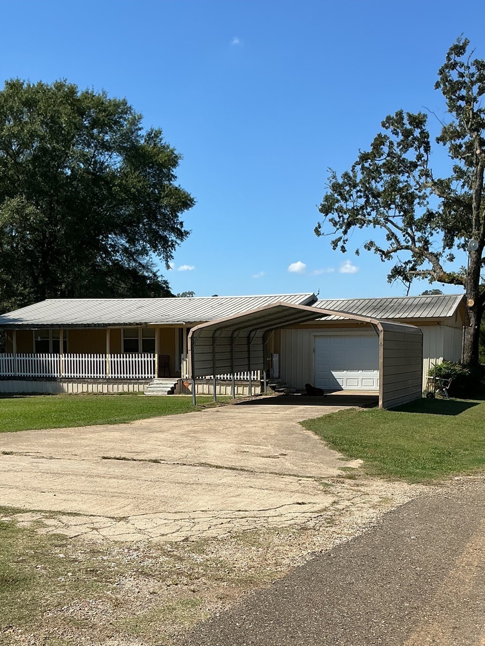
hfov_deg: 34.3
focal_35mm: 42
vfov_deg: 43.7
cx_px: 222
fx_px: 785
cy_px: 467
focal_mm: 3
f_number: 1.8
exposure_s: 1/2227
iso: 25
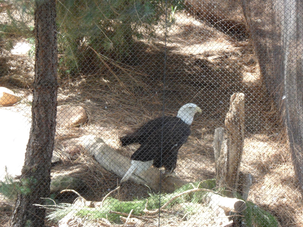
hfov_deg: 15.2
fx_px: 1138
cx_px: 152
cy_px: 114
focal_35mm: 130
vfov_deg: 11.4
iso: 160
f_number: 5.4
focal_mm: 22.5
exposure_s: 1/45
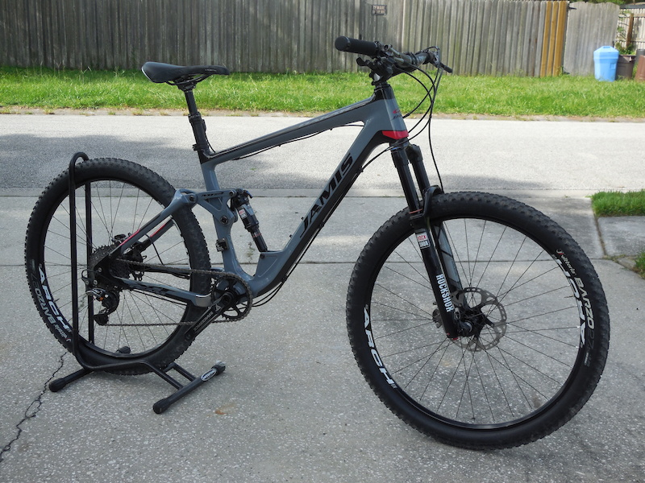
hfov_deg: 41.2
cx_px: 322
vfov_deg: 31.5
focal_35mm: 46
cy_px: 242
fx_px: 857
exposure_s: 1/640
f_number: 3.8
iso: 125
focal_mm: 8.2
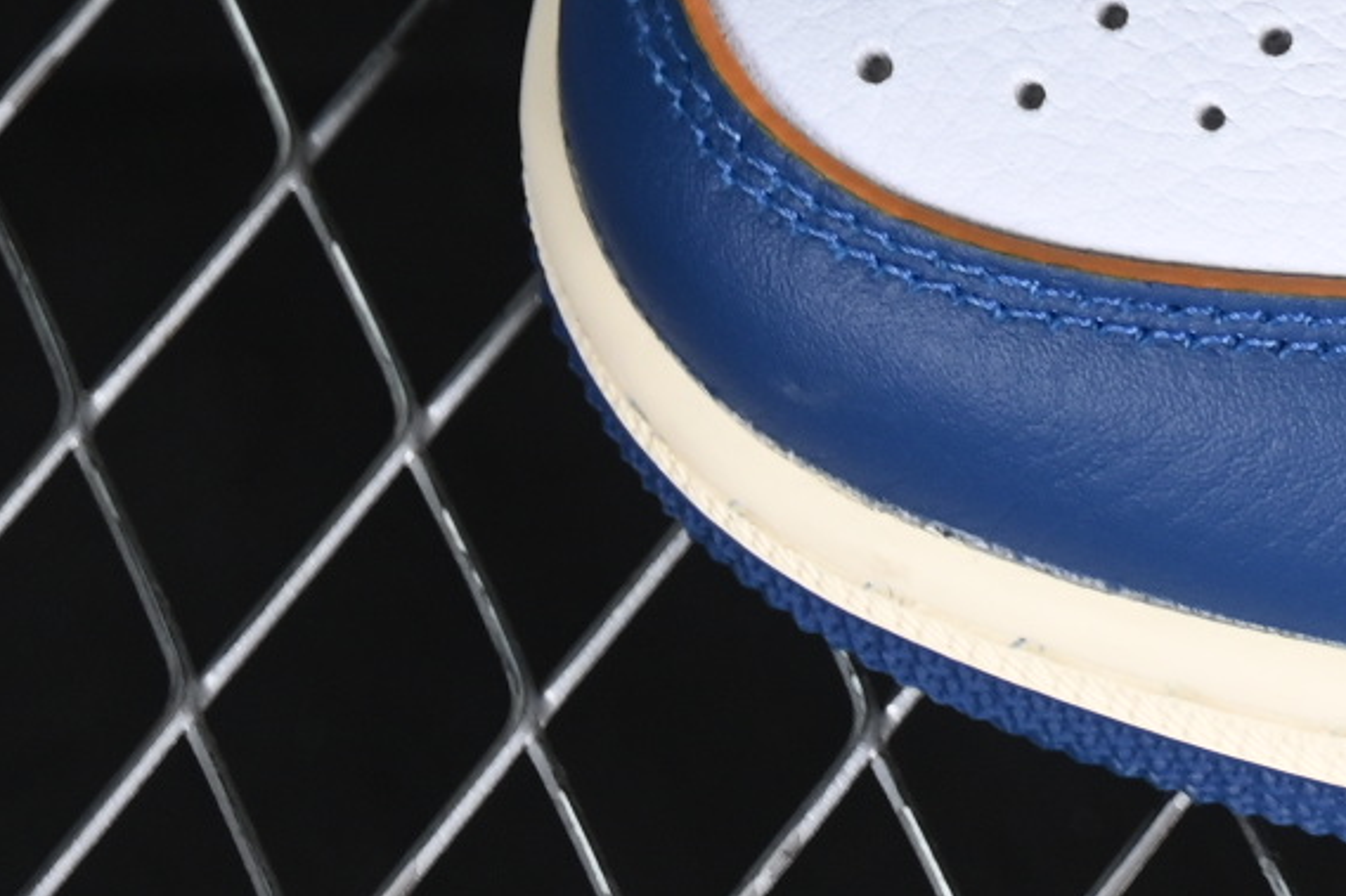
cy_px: -1234
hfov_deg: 5.5
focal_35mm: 367
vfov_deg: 3.7
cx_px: 2834
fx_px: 13717
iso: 160
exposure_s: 1/60
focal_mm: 50
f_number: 6.3
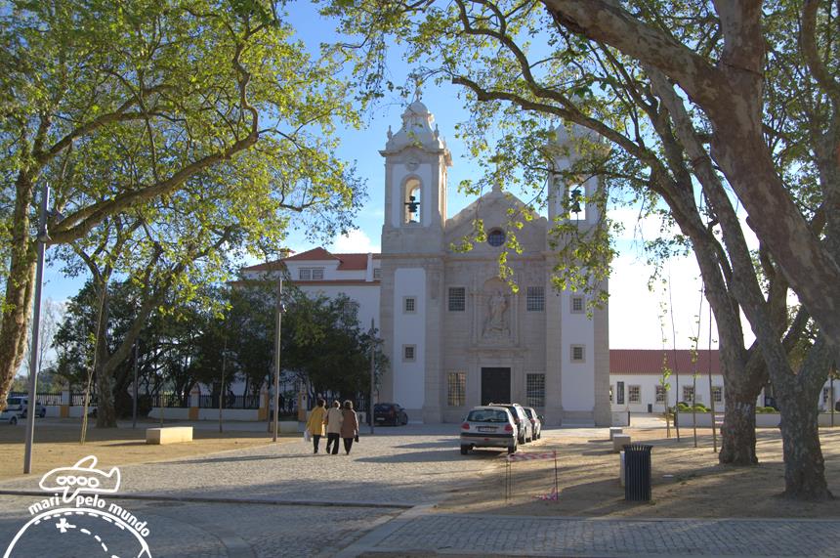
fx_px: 909
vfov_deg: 34.1
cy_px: 279
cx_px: 420
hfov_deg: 49.6
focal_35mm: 39
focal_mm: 26
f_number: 7.1
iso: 100
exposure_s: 1/200
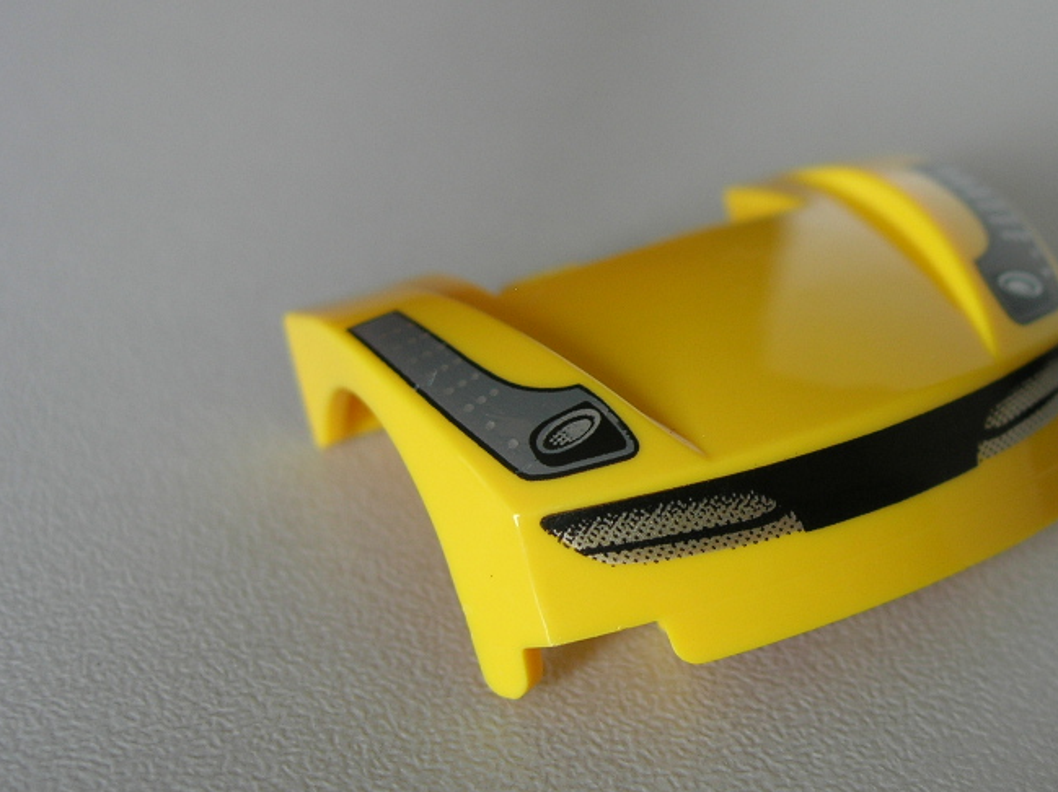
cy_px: 404
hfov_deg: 31.7
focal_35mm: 60
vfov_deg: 24.4
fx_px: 1833
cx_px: 773
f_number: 2.8
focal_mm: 7.8
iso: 64
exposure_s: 1/13.8
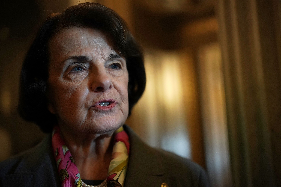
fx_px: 390
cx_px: 140
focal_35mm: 50
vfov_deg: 27.0
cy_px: 94
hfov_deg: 39.6
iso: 1600
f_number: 1.4
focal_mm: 50
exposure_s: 1/500
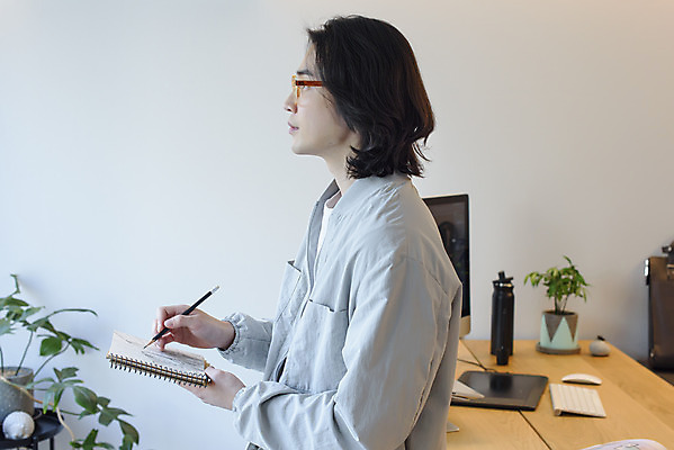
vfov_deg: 27.0
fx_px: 937
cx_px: 337
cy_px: 225
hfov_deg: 39.6
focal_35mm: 50
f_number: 5
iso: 800
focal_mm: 50
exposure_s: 1/160
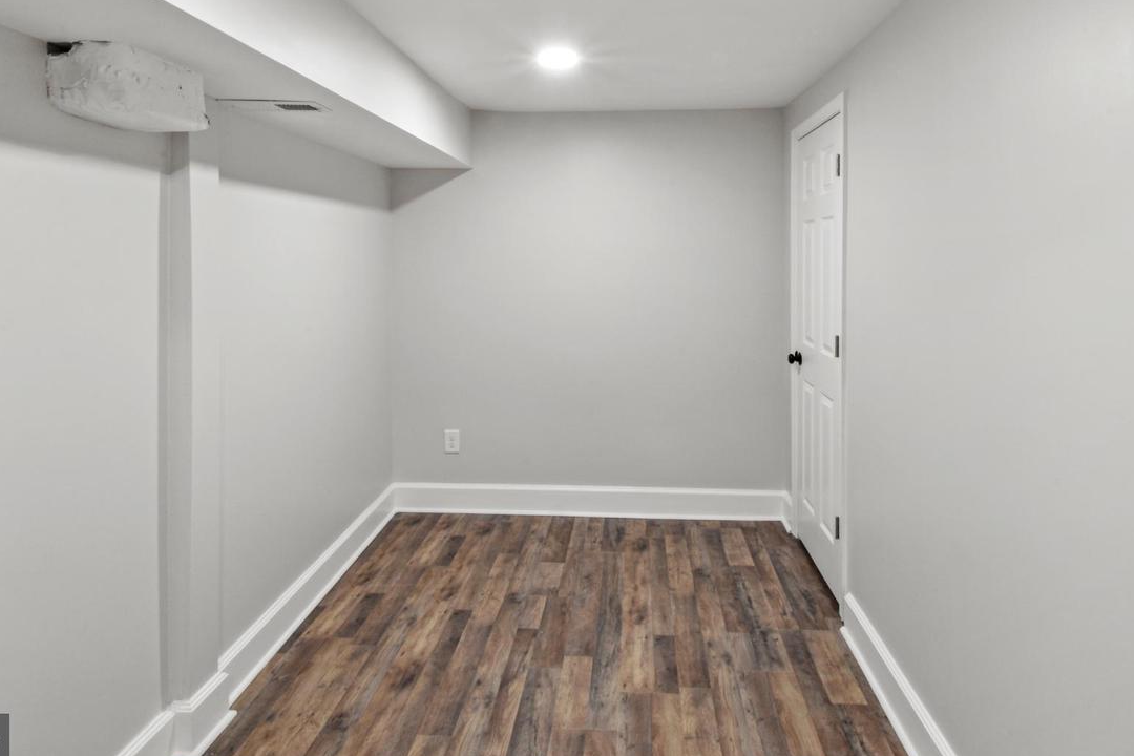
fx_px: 630
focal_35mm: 20
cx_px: 602
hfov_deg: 83.9
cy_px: 264
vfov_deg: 60.7
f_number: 22
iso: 100
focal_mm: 10
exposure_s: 5
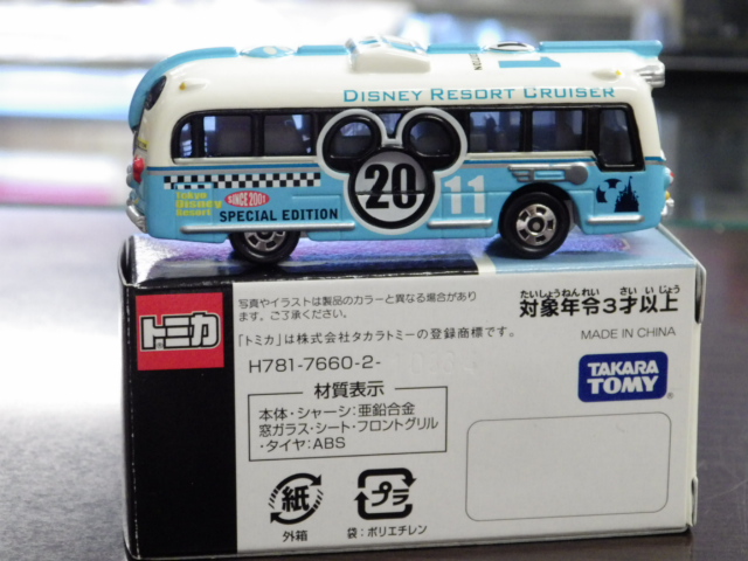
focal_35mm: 103
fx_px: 2226
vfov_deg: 14.4
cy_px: 280
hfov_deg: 19.1
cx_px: 374
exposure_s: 1/40
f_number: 4.6
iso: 800
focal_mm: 18.4
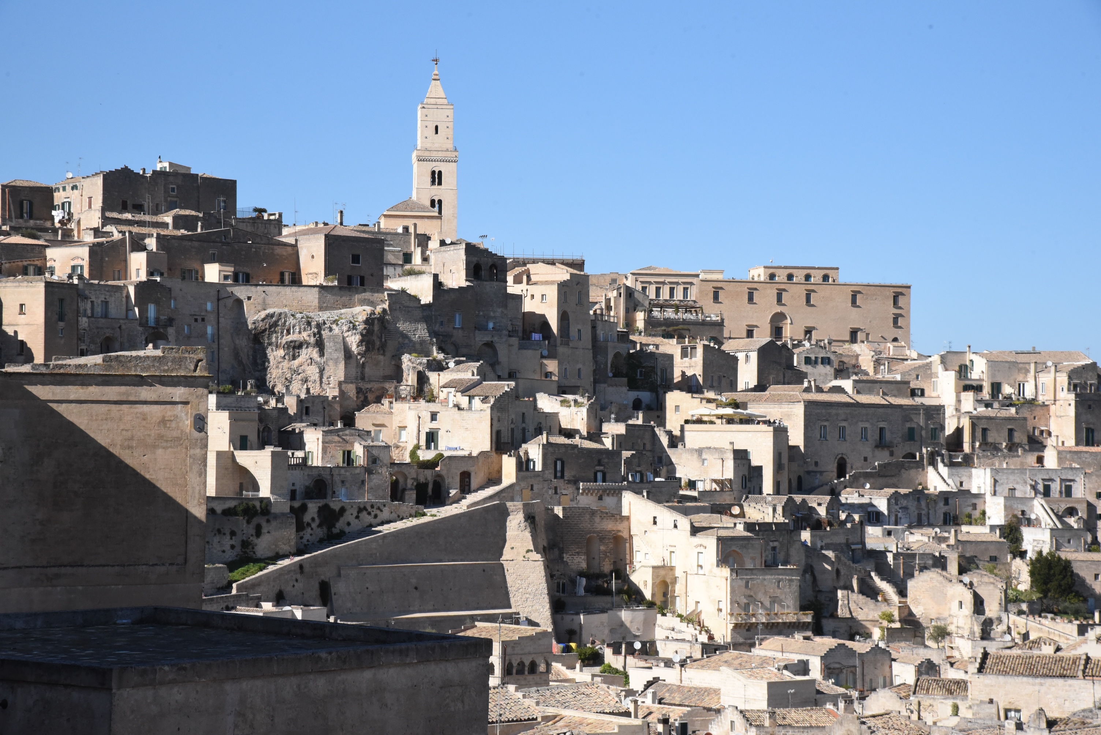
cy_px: 368
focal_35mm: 85
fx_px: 2600
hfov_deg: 23.9
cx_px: 550
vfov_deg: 16.1
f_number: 18
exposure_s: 1/4000
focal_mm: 85
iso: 3200
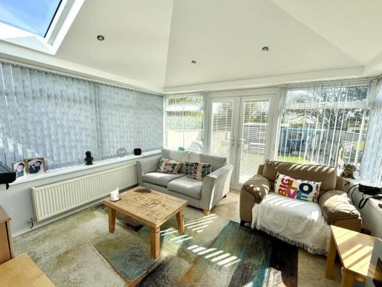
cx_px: 197
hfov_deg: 98.1
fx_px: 166
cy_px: 147
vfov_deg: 81.7
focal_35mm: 15
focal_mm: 2.22
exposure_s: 1/888
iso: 50
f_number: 2.2
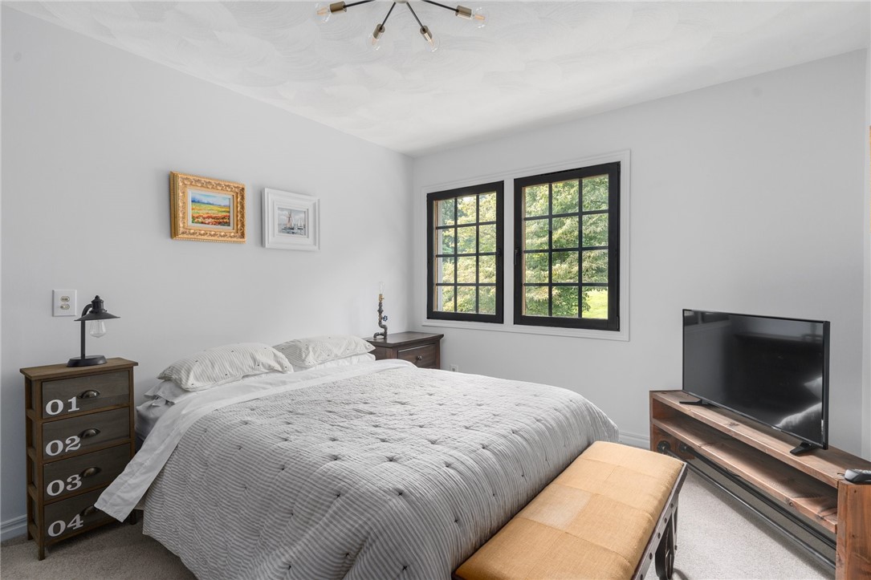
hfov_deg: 93.3
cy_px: 290
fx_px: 411
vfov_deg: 70.4
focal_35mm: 17
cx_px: 436
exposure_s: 1/20
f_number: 7.1
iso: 640
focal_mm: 17
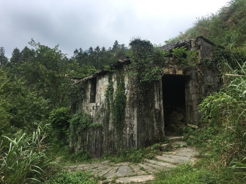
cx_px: 123
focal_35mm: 29
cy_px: 92
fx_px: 206
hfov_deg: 61.7
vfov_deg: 48.2
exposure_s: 1/874
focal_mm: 4.15
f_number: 2.2
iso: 25
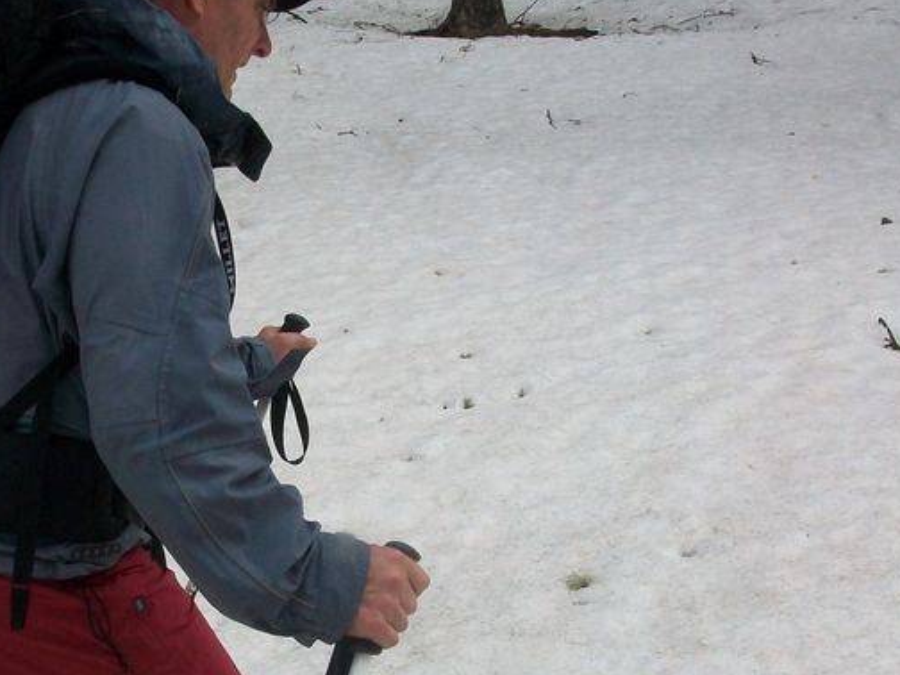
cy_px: 473
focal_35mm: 63
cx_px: 356
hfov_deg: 30.6
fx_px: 1638
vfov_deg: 23.1
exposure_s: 1/500
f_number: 5.5
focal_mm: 5.7
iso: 80
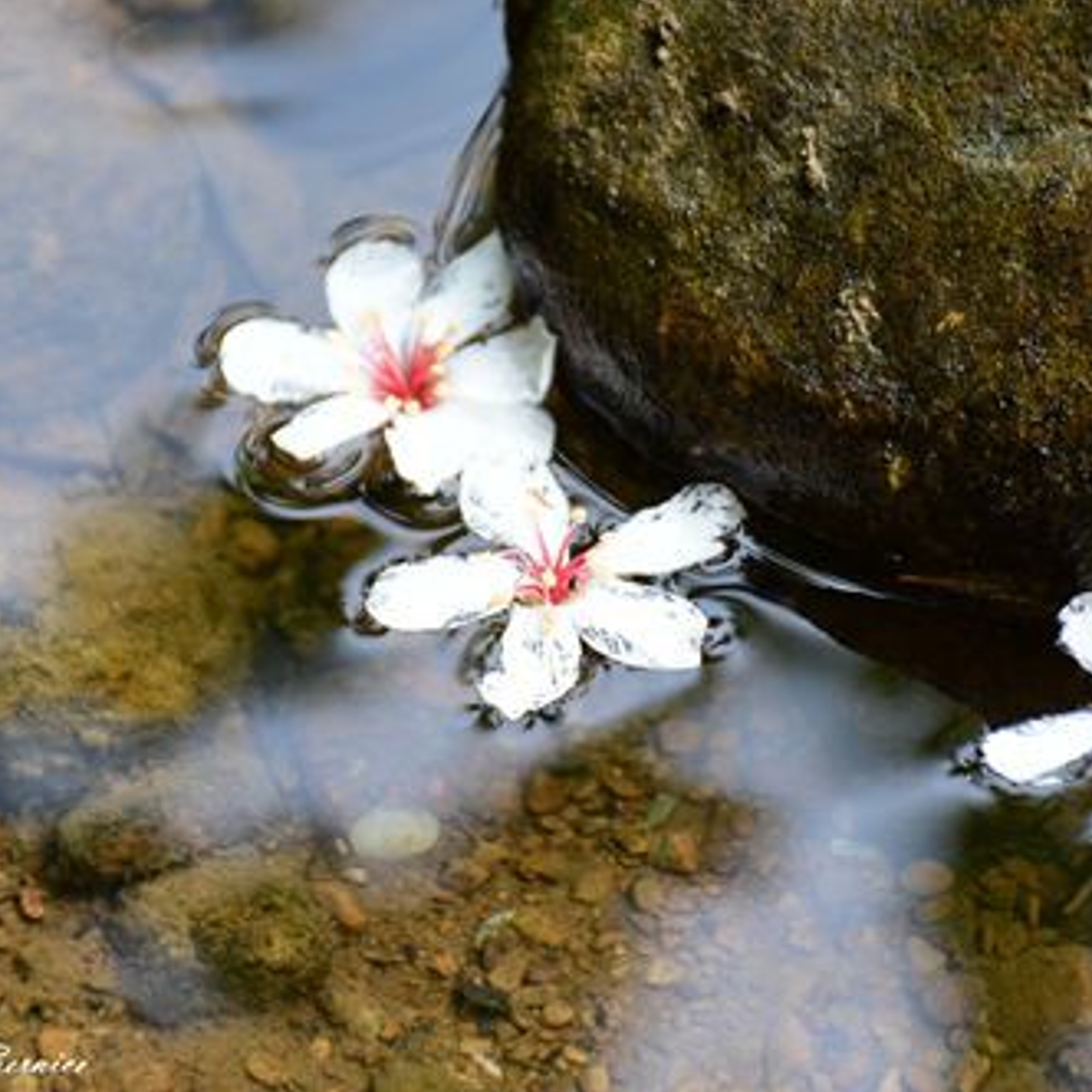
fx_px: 8923
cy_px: 546
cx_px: 628
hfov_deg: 7.0
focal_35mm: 250
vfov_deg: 7.0
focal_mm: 130
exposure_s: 1/200
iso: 450
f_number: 5.6
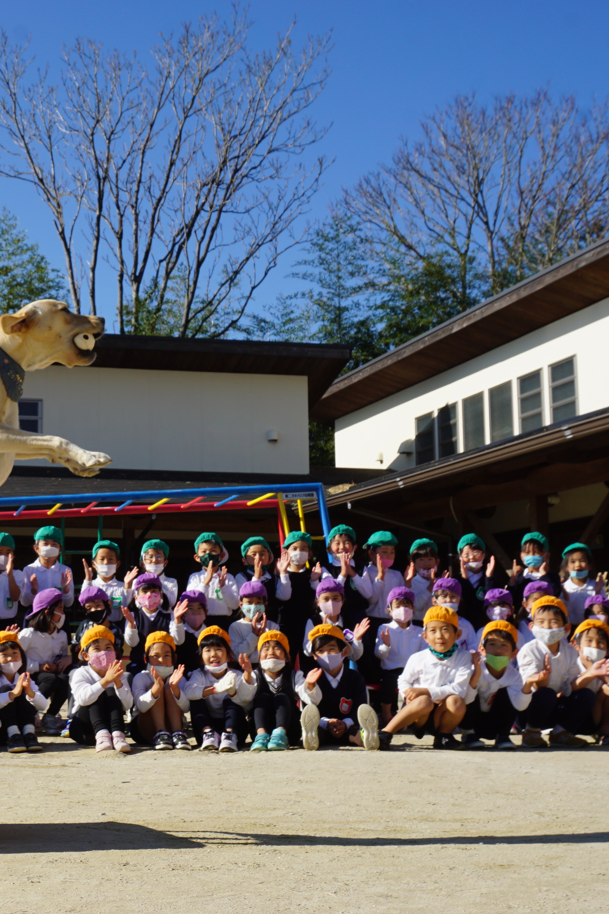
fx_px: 1370
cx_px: 20
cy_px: 457
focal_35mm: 54
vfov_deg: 36.9
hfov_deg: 24.1
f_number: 11
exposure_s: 1/200
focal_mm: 24
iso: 100
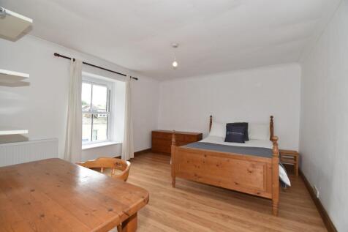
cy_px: 116
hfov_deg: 100.4
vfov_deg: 77.3
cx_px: 174
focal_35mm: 15
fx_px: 145
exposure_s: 1/20
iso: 100
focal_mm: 10
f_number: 6.3
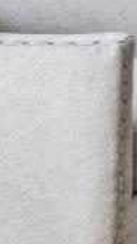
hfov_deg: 4.2
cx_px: 1007
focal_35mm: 163
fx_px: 1055
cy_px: -245
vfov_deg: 11.8
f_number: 11
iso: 200
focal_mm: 17
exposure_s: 1/10
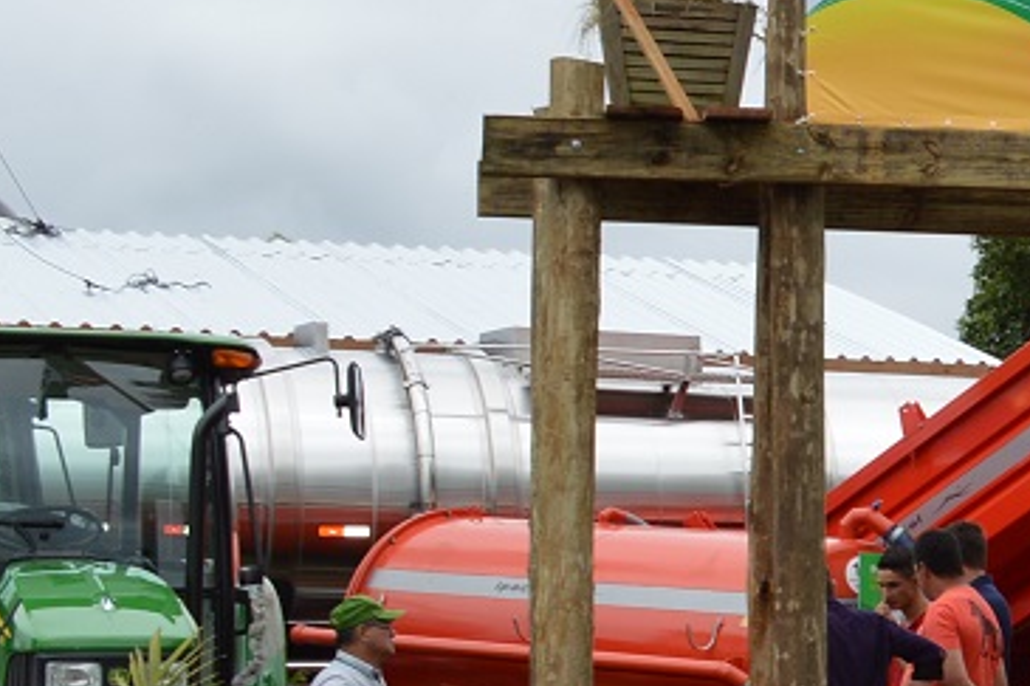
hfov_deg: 15.9
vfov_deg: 12.3
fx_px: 3174
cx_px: 1812
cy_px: 481
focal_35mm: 111
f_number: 8
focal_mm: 18
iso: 100
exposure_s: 1/200
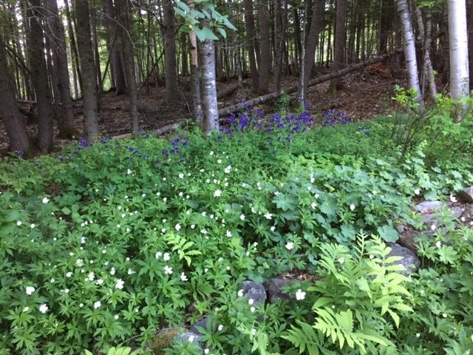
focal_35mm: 29
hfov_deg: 61.7
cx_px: 236
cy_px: 178
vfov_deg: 48.2
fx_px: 396
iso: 200
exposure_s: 1/30
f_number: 2.2
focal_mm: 4.15
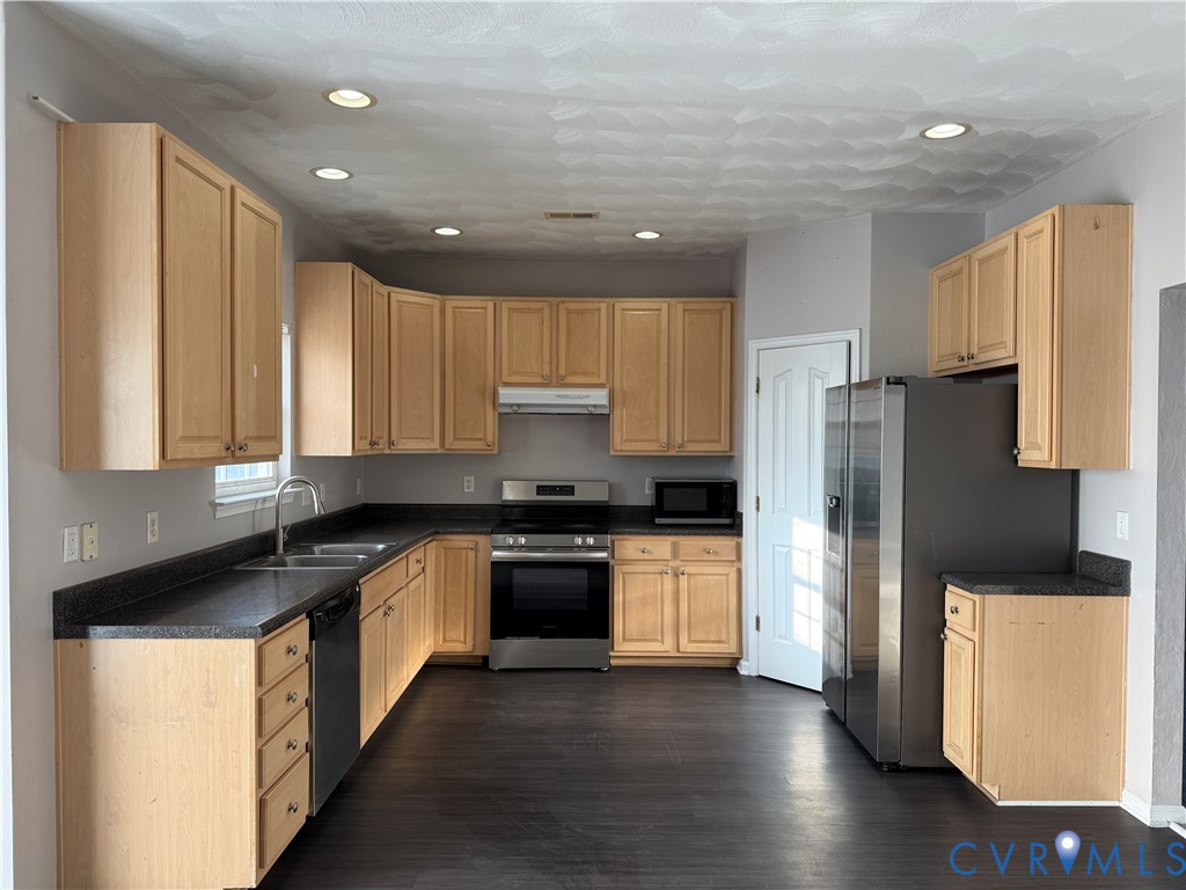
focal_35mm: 24
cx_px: 593
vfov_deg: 56.8
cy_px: 445
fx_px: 822
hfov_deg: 71.6
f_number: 1.78
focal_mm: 6.76
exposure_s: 1/247
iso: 80
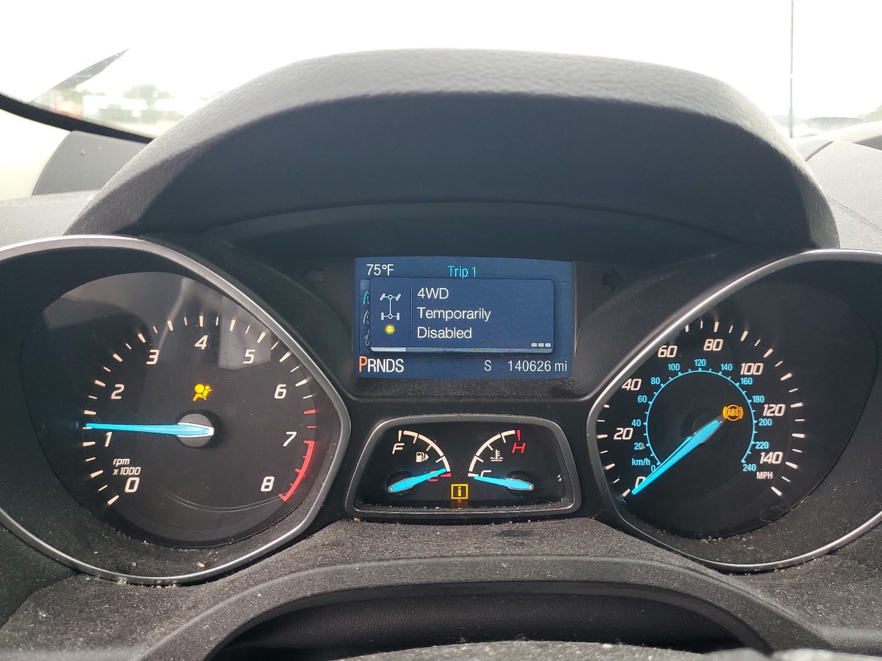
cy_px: 330
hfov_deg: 67.3
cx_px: 441
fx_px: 662
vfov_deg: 53.1
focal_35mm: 26
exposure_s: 1/60.2
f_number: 1.5
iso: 72
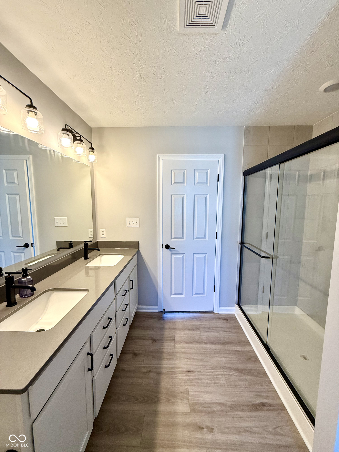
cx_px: 170
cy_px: 226
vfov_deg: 102.1
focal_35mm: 14
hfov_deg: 85.7
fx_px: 183
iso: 125
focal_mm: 2.22
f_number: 2.2
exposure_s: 1/120
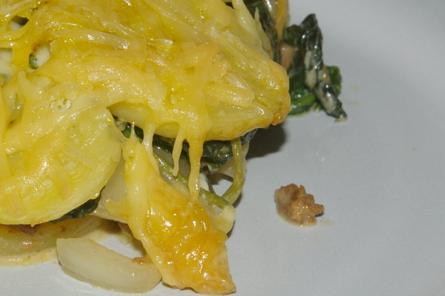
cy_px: 128
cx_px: 42
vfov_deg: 7.6
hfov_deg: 11.4
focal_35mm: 180
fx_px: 2223
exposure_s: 1/60
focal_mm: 50
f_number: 13
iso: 200
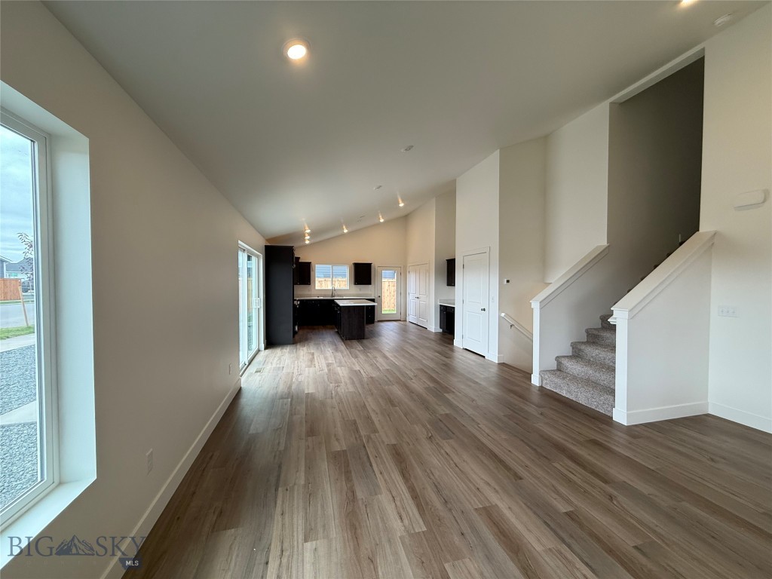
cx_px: 386
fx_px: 312
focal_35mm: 14
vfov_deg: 85.7
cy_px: 290
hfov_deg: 102.1
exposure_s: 1/120
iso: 160
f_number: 2.2
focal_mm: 2.22
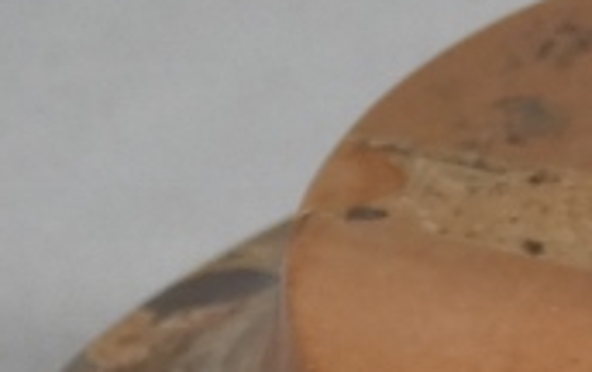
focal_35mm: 290
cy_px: -327
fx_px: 4685
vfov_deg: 4.5
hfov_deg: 7.0
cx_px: 1153
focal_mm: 8.2
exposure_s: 1/80
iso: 160
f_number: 3.8
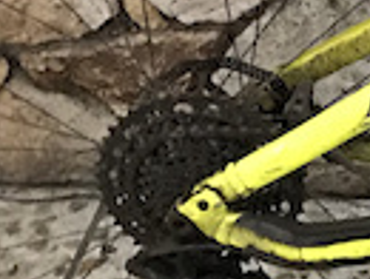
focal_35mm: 172
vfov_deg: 8.6
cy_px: -54
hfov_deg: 10.1
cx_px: 857
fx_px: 1842
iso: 80
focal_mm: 3.99
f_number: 1.8
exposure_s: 1/5
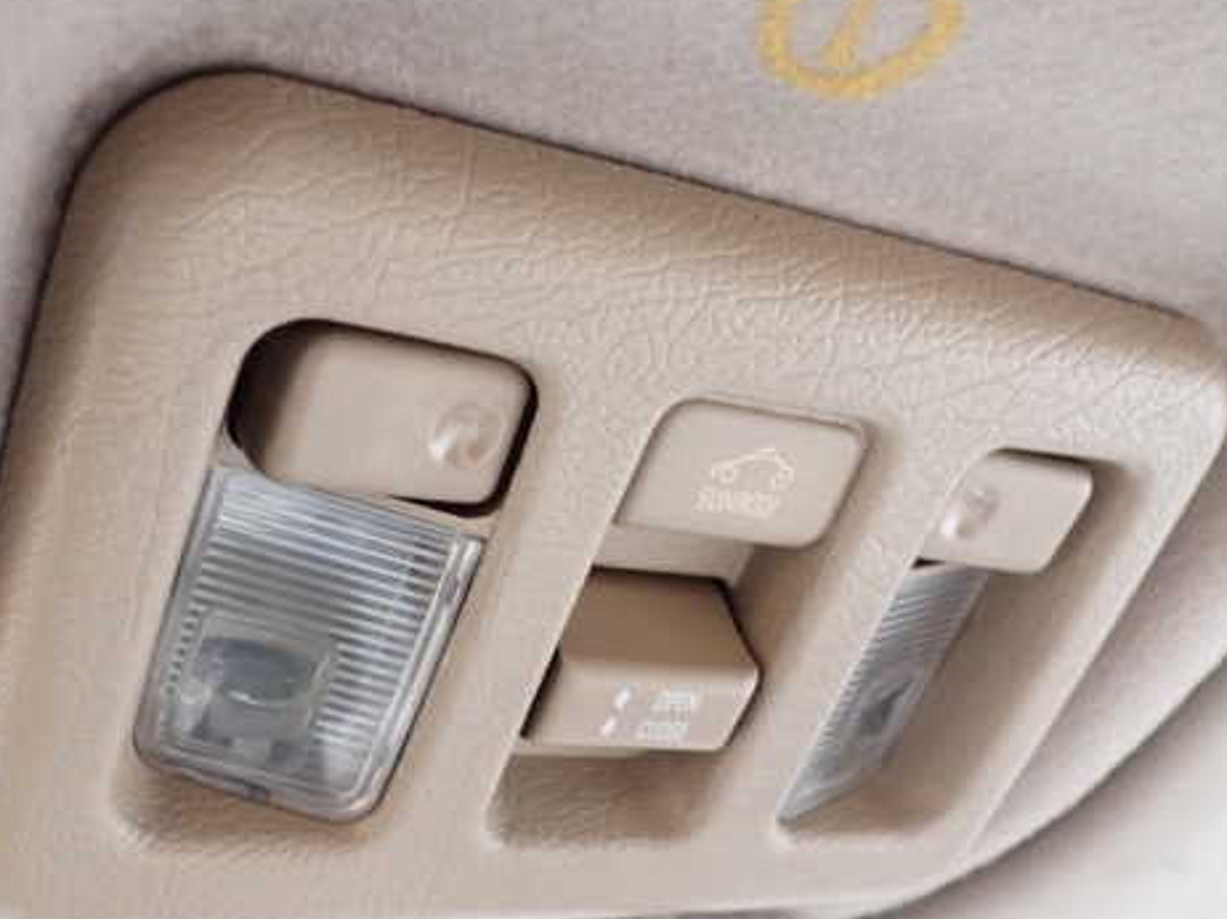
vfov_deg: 36.8
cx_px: 552
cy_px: 473
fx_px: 1382
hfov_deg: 47.8
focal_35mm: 39
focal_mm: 5.4
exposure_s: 1/25
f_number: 2.3
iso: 800
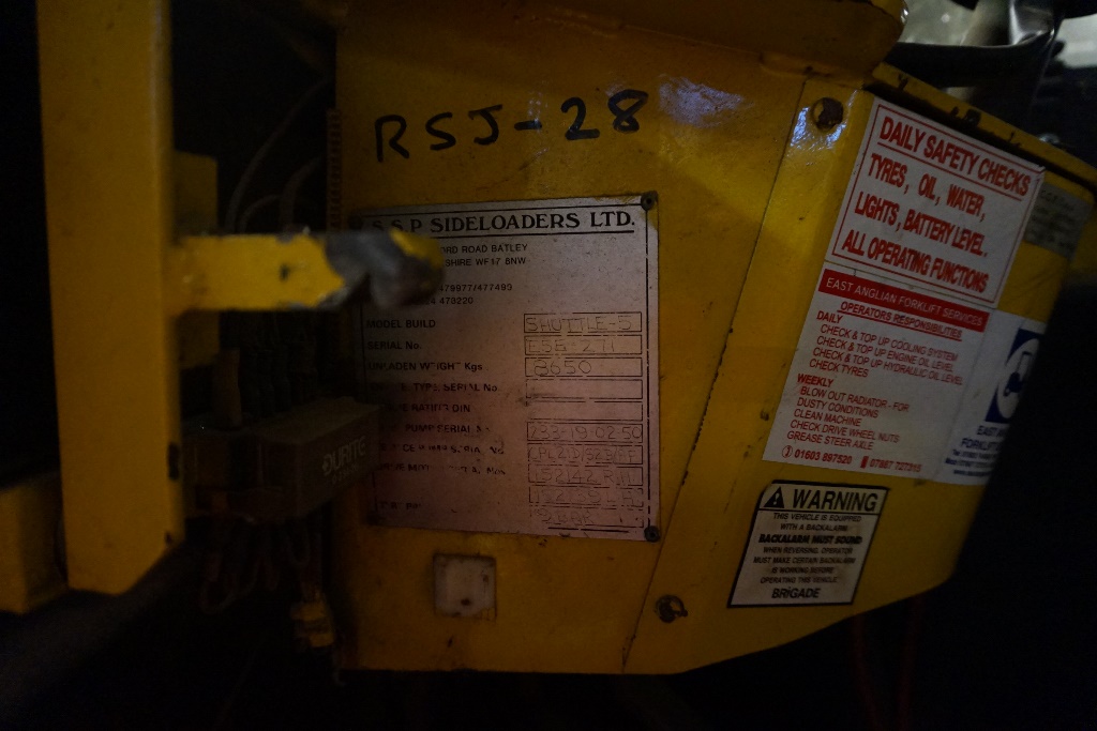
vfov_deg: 53.1
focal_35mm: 24
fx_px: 731
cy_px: 366
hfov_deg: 73.7
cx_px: 548
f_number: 3.5
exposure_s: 1/30
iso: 3200
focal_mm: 16
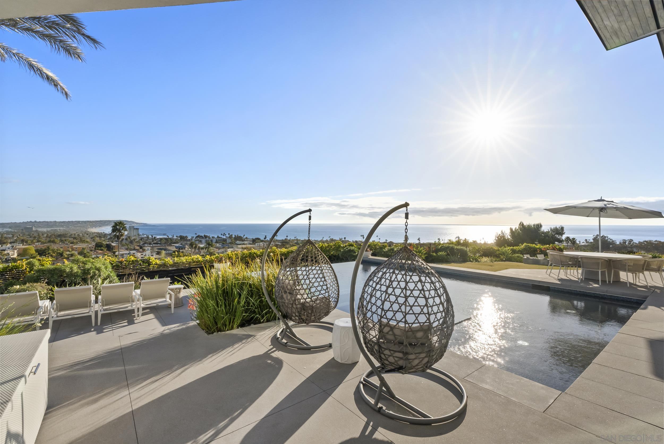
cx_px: 332
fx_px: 295
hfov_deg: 96.7
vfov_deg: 73.8
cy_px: 222
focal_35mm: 16
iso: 500
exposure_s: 1/25
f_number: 22
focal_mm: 16
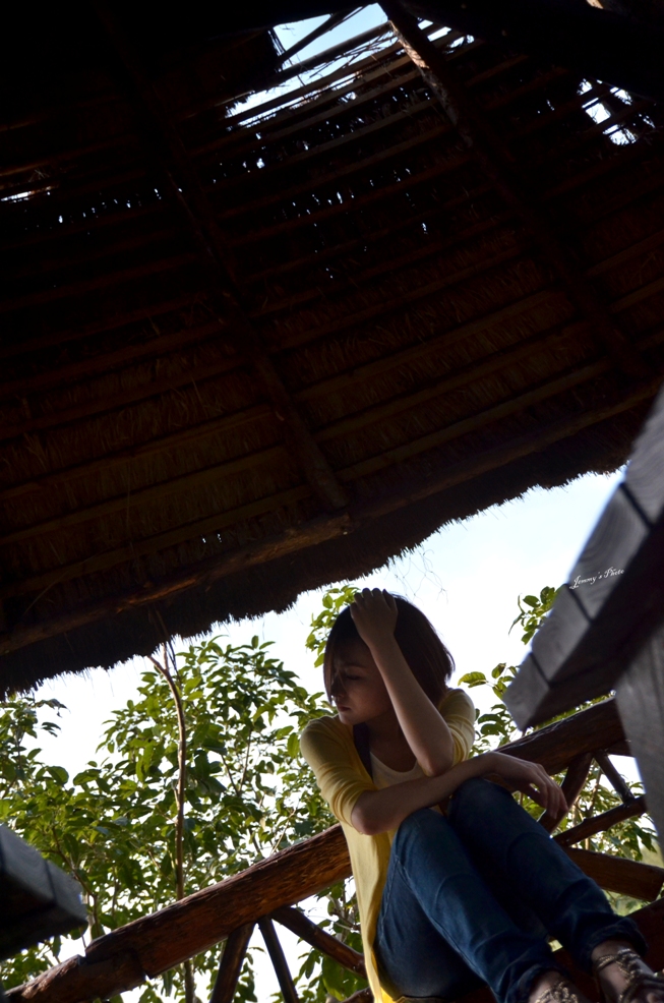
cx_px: 332
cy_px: 502
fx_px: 917
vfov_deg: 57.3
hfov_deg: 39.8
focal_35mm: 33
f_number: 2.8
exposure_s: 1/8000
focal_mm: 22
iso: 800
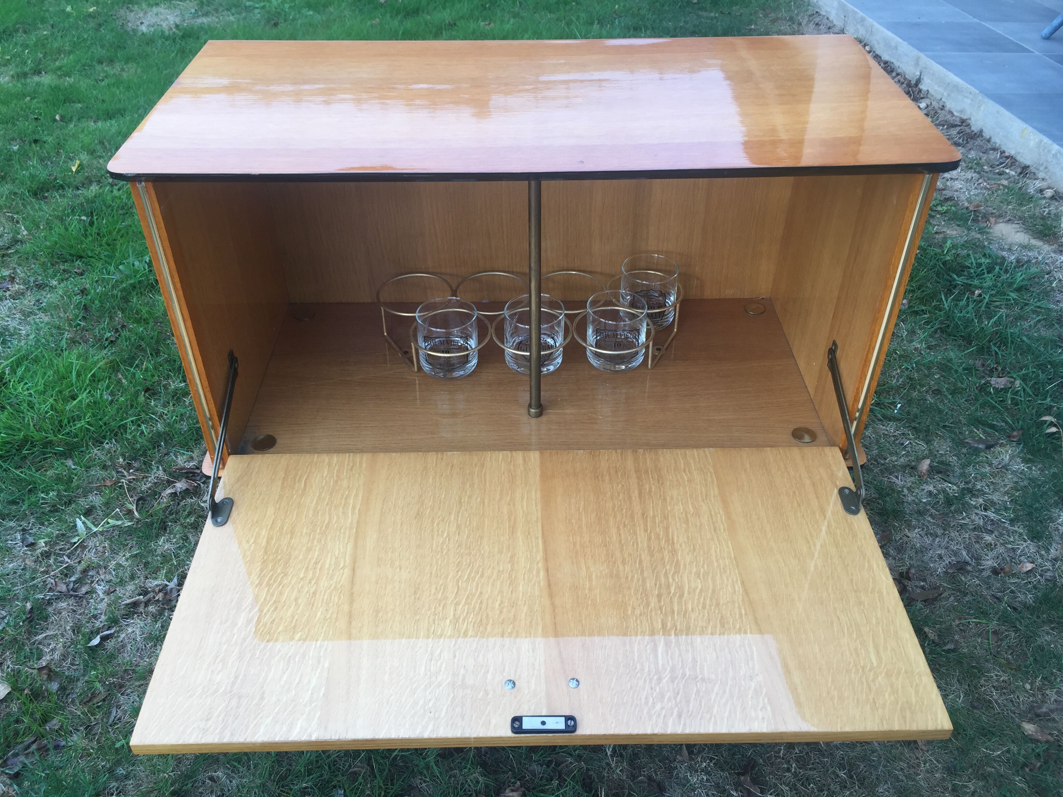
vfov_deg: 48.2
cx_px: 532
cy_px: 398
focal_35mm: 29
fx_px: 891
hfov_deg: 61.7
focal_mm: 4.15
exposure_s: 1/113
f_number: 2.2
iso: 32
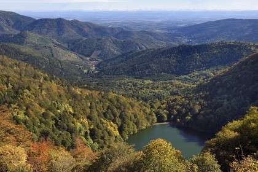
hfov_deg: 48.5
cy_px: 86
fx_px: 287
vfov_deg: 33.4
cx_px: 129
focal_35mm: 40
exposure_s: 1/250
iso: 200
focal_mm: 40
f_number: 11
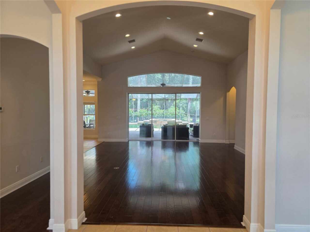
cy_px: 116
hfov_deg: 73.9
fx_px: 206
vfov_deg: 58.9
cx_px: 155
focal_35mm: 23
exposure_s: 1/120
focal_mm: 6.3
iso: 80
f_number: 1.7
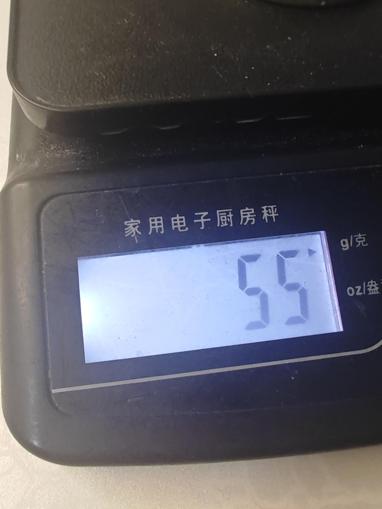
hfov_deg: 51.4
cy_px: 254
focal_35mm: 27
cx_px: 191
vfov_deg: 65.3
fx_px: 397
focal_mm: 1.82
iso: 640
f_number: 2
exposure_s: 1/50
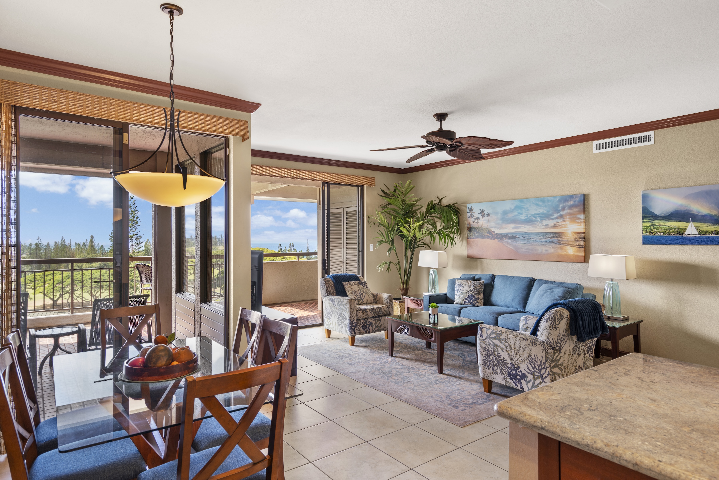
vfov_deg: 59.5
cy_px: 240
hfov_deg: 81.2
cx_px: 360
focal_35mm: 21
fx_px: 419
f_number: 8
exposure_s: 1/2
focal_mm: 21
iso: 100
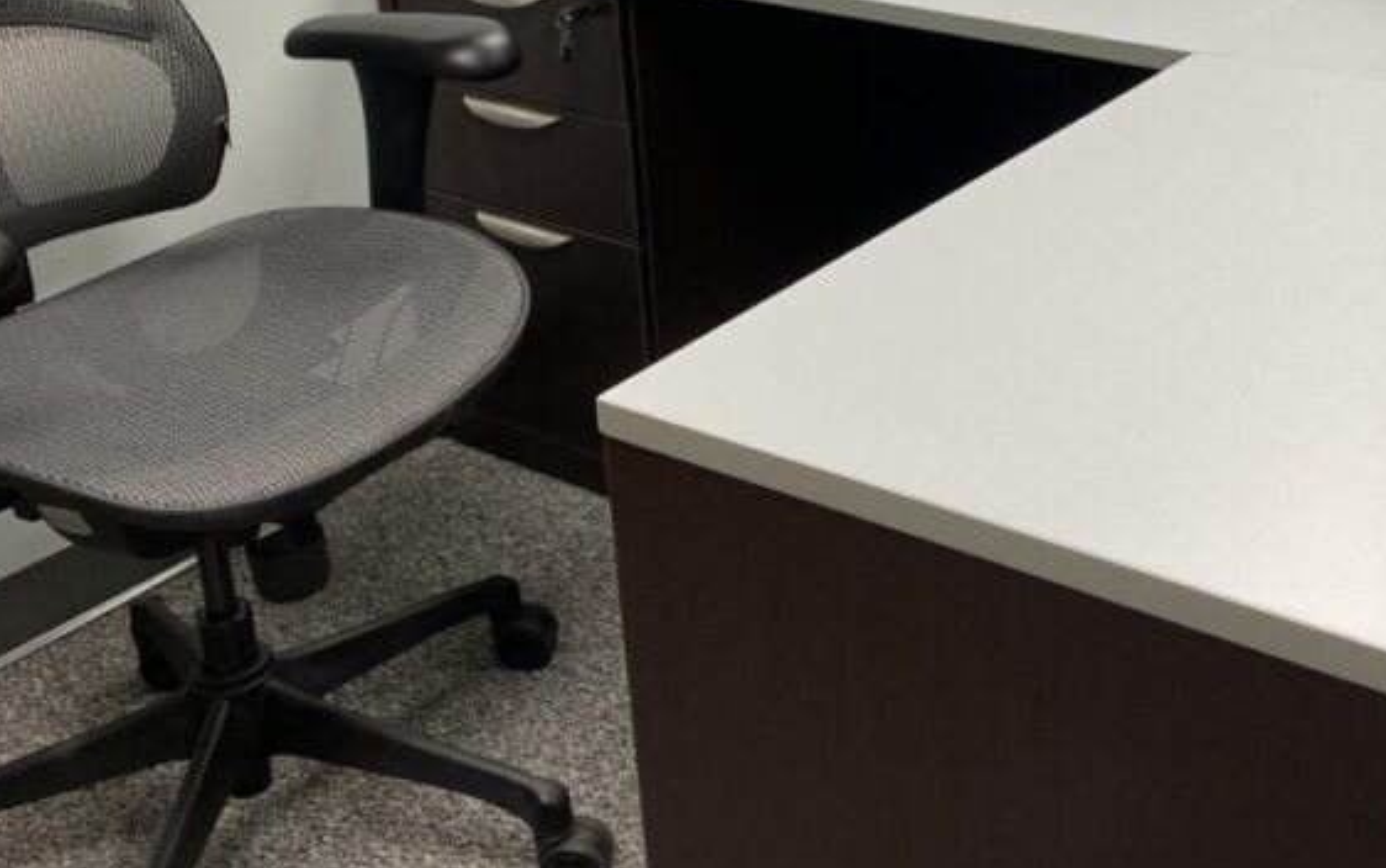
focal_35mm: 49
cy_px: 67
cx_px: 1102
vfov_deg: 25.5
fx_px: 1852
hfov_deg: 39.5
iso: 125
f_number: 1.8
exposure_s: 1/120
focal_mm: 4.25
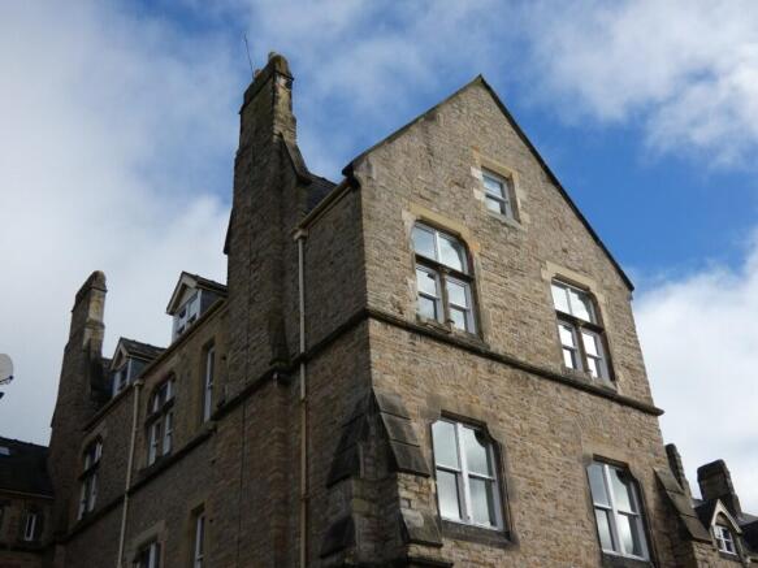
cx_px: 379
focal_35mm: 41
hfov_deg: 45.8
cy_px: 284
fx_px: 898
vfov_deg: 35.1
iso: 80
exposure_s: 1/800
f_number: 3.6
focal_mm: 7.3
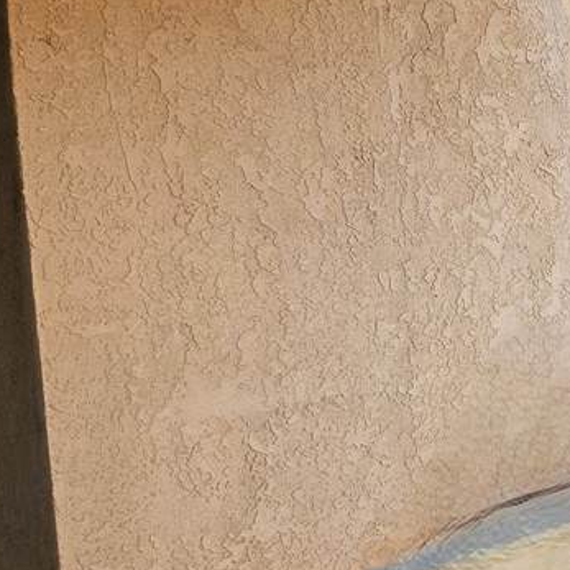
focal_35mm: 60
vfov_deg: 28.6
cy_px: 299
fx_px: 1118
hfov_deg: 24.1
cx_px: 792
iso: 80
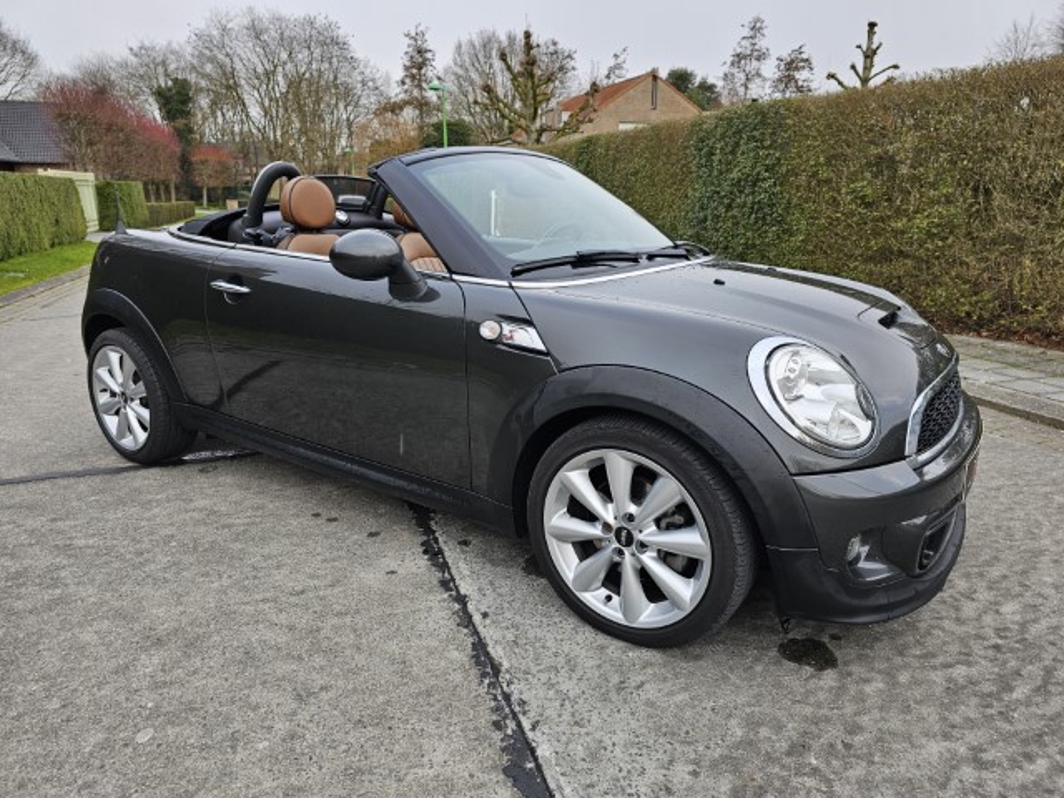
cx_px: 532
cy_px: 399
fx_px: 707
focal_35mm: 23
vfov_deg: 58.9
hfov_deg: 73.9
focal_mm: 6.3
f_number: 1.7
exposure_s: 1/180
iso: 32
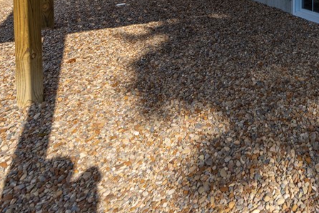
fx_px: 301
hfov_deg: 47.7
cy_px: -42
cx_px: 308
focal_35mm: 34
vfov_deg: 32.3
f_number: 9
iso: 200
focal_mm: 14
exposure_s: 1/500
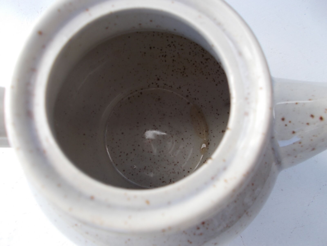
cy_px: 123
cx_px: 164
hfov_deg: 67.3
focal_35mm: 26
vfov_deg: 53.1
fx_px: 246
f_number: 3.2
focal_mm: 4.6
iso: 80
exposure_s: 1/200
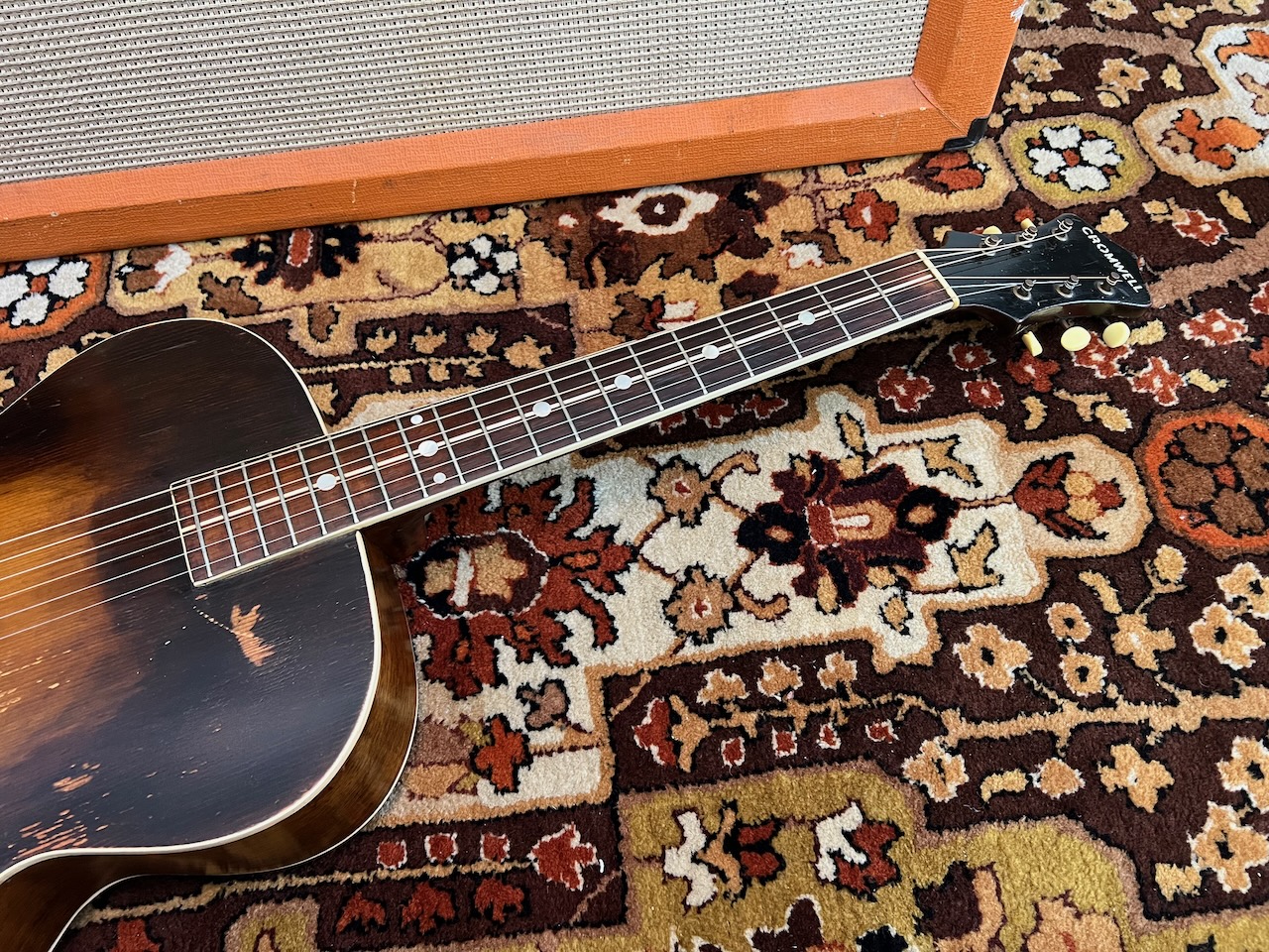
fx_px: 953
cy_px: 476
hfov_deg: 67.3
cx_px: 634
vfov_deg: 53.1
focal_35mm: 26
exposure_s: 1/50
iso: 400
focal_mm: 5.7
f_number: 1.5
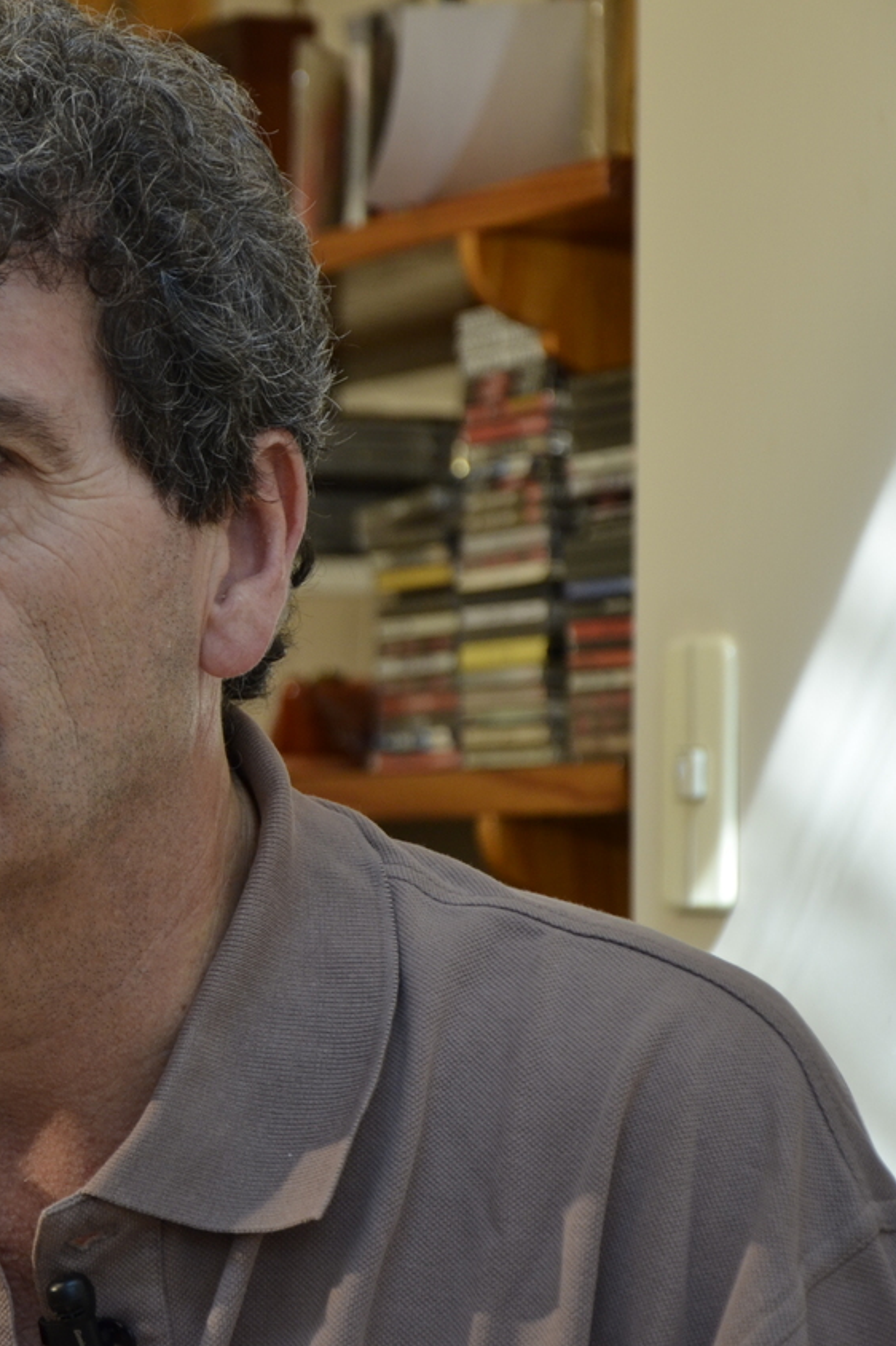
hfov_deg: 8.6
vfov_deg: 12.9
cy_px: 673
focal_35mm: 159
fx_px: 5940
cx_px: 11
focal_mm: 70
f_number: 5.3
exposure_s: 1/160
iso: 640
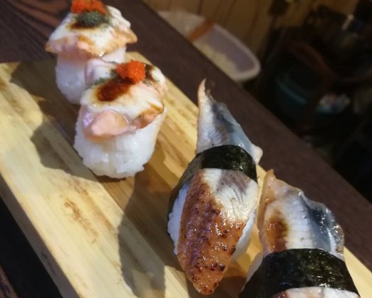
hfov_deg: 52.8
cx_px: 186
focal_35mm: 34
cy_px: 188
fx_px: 374
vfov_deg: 43.0
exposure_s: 1/33.3
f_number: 2.2
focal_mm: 3.83
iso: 320
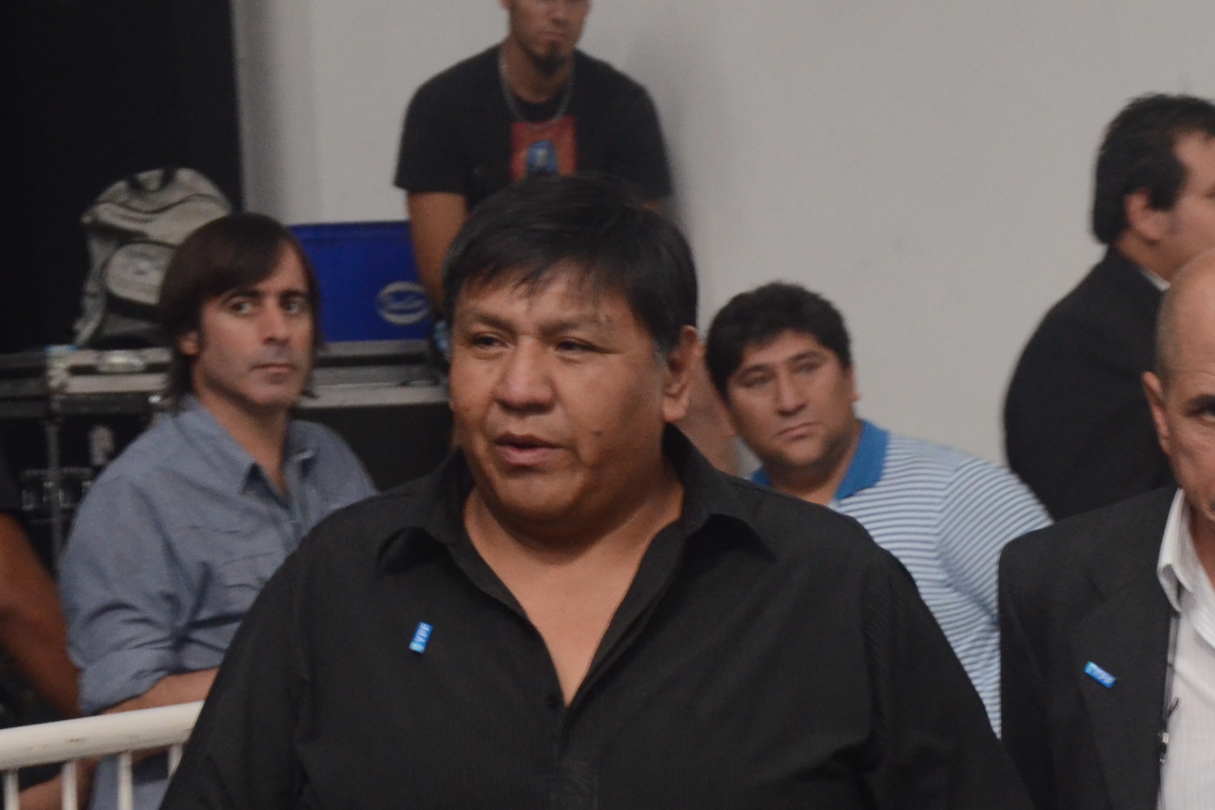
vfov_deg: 6.8
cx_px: 785
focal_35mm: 202
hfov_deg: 10.2
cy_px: 869
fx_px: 6817
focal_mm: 62
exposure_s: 1/60
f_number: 5.6
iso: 1800
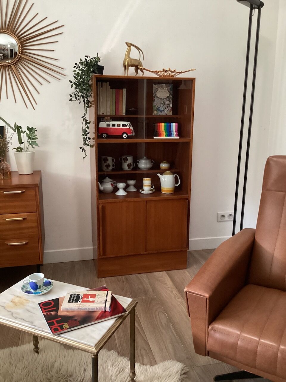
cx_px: 143
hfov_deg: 45.4
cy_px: 191
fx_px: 341
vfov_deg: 58.4
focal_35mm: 31
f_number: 2.4
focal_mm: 3.3
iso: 250
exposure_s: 1/33
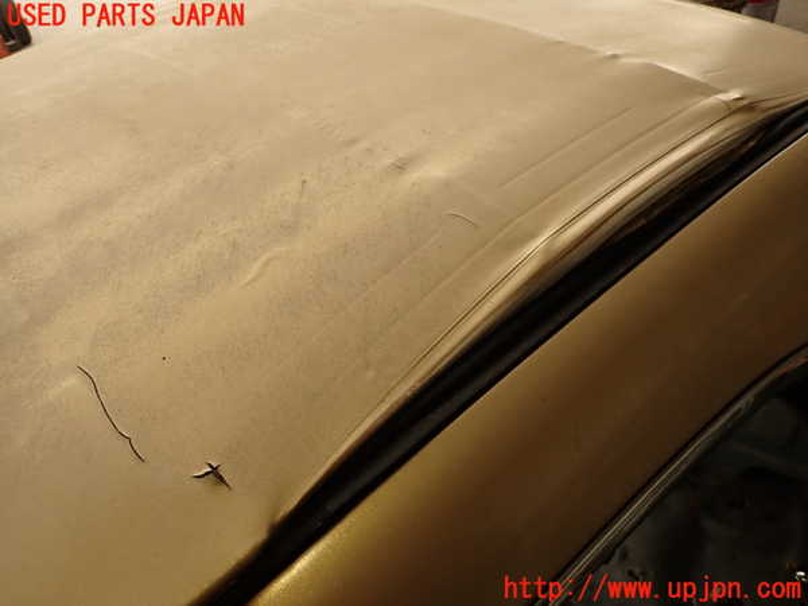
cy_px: 303
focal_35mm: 25
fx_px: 584
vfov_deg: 54.9
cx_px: 404
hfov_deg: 69.4
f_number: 2.8
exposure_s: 1/200
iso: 100
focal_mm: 4.5
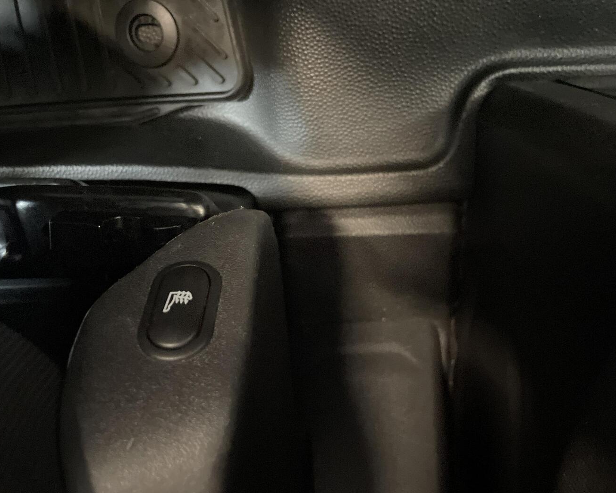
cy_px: 253
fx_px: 510
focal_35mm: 28
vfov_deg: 51.5
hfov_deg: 62.2
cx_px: 313
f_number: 1.6
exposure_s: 1/17
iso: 4000
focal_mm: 4.2
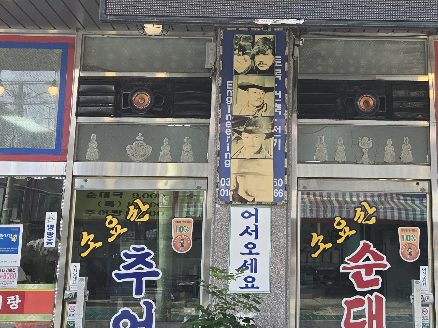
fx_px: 784
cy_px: 94
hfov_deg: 31.0
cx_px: 287
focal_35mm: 62
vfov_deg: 23.5
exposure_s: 1/1173
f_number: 1.8
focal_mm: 5.4
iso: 80
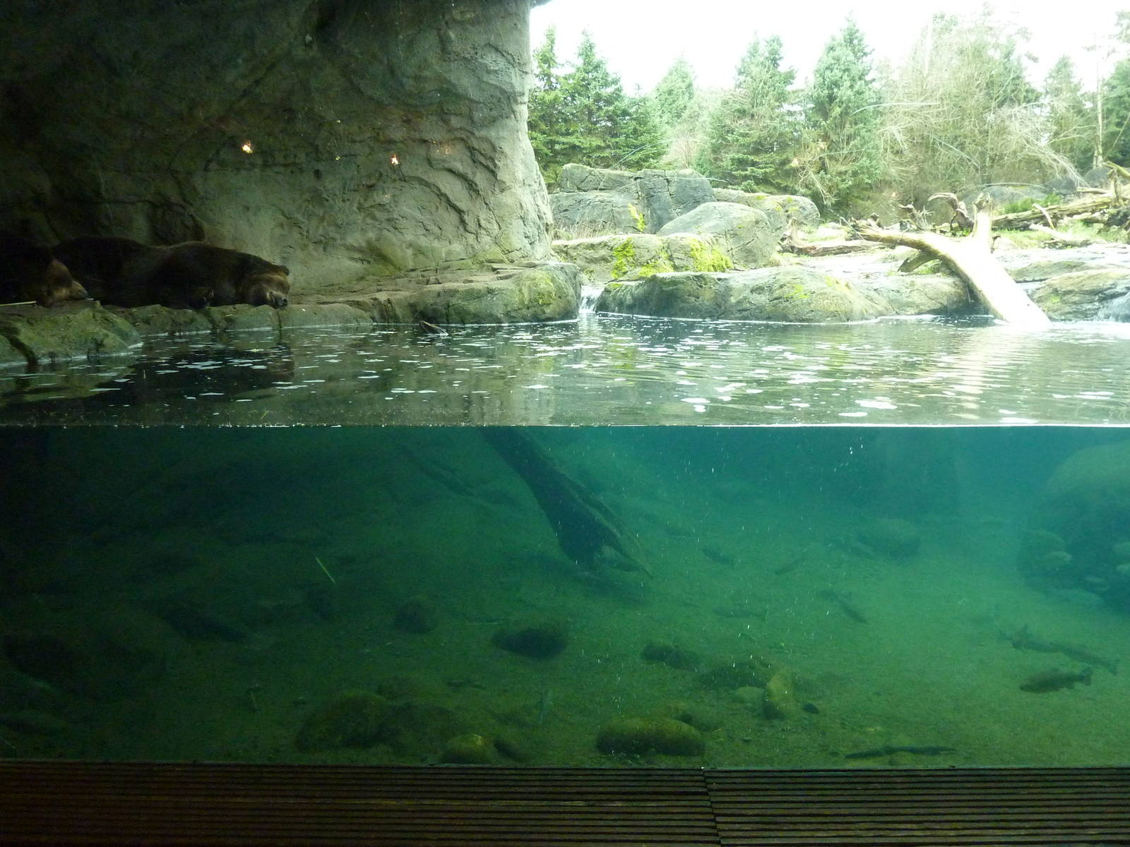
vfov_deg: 54.9
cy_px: 424
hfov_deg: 69.4
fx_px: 816
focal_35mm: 25
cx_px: 565
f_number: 3.3
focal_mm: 4.1
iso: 400
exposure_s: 1/50
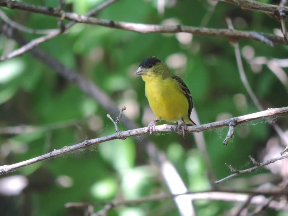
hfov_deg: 2.0
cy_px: 108
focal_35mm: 1000
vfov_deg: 1.5
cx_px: 144
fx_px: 8319
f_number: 5.9
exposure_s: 1/125
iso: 450
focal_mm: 180
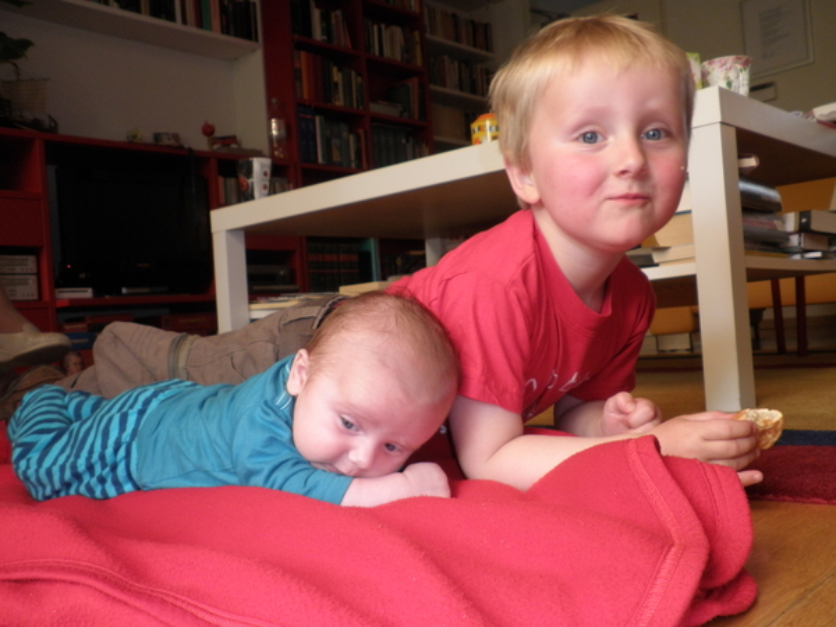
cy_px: 314
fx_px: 869
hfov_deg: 51.4
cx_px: 418
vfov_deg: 39.7
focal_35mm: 36
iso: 160
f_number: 3.5
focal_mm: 6.3
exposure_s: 1/30
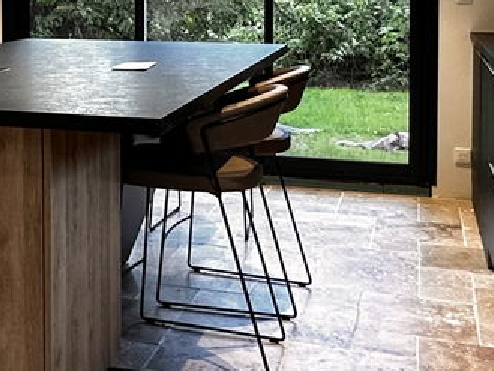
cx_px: 56
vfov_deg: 21.0
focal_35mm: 68
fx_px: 971
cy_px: 6
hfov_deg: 27.6
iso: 160
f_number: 2.2
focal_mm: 2.22
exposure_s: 1/50
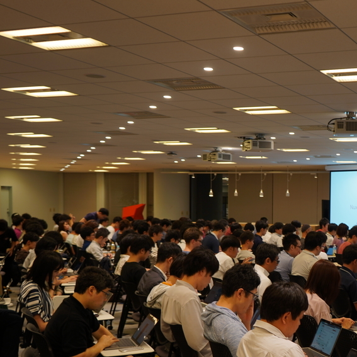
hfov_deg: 30.1
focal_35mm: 54
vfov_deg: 31.3
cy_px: 247
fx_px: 630
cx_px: 330
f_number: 4
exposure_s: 1/40
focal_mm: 30
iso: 100
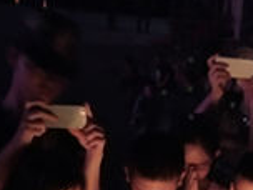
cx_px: 208
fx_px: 745
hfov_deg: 19.0
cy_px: 226
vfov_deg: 14.1
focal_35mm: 102
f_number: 2.2
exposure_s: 1/14.3
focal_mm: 3.69
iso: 1600
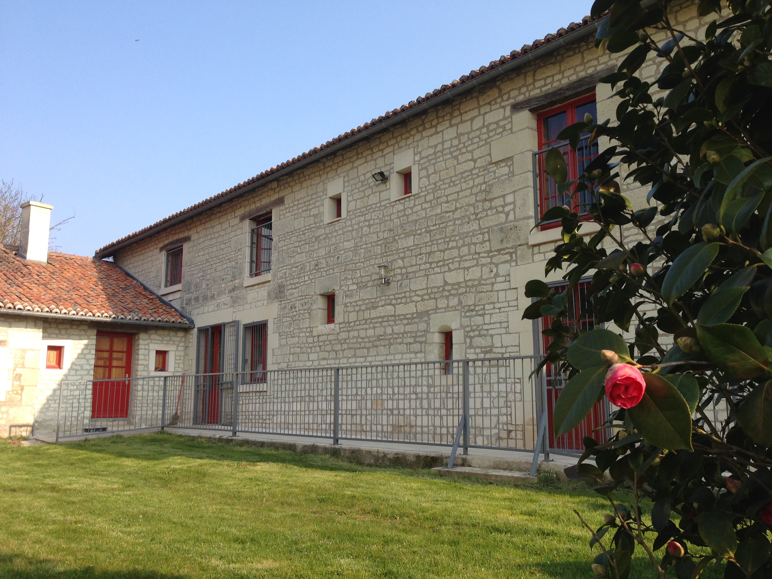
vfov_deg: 42.9
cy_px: 290
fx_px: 736
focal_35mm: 33
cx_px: 386
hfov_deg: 55.4
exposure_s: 1/874
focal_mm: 4.13
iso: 50
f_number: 2.4
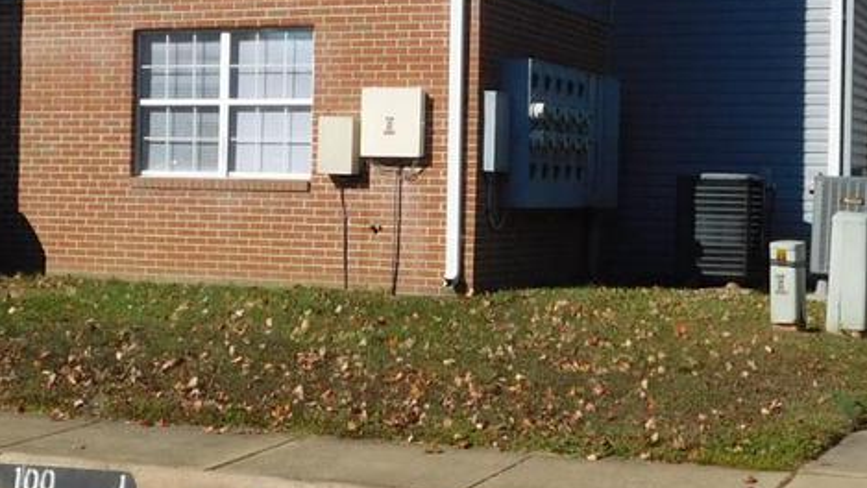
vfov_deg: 15.7
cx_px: 440
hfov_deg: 27.5
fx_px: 1770
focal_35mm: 77
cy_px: 205
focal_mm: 4
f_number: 6
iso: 125
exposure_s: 1/800
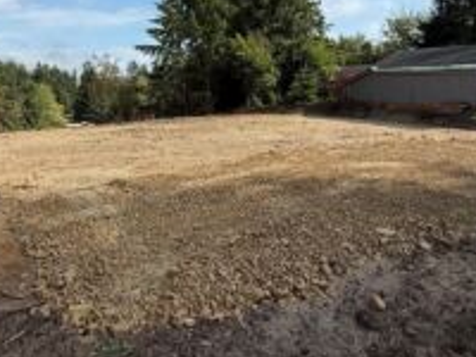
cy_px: 79
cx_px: 212
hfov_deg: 63.3
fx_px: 385
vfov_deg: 47.4
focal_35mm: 28
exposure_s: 1/1745
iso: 50
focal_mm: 2.22
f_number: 2.2
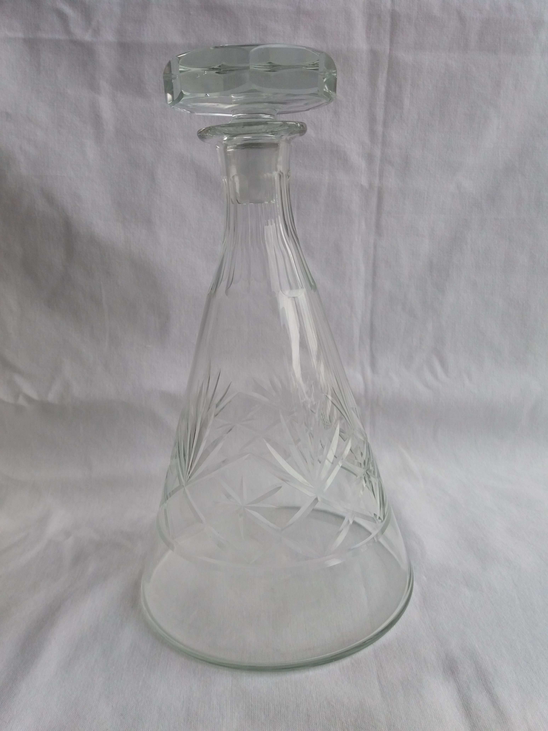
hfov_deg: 49.7
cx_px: 274
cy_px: 366
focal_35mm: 28
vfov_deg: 63.4
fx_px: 591
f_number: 1.9
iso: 64
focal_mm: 3.7
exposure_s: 1/232
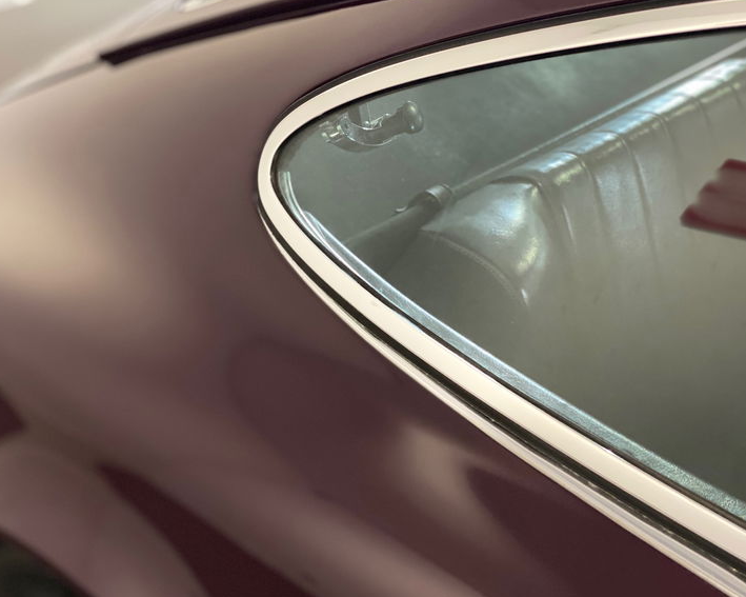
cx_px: 375
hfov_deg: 34.2
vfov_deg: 27.6
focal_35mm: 55
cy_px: 298
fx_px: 1214
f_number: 2
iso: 500
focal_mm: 6
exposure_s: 1/24
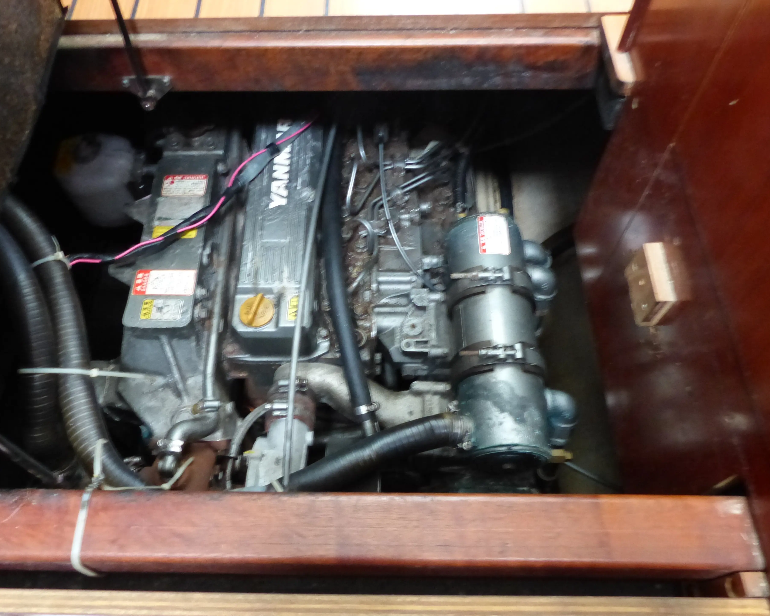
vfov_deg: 51.5
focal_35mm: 28
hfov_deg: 62.2
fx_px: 638
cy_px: 310
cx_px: 365
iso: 800
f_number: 2.8
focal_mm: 4.5
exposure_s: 1/13
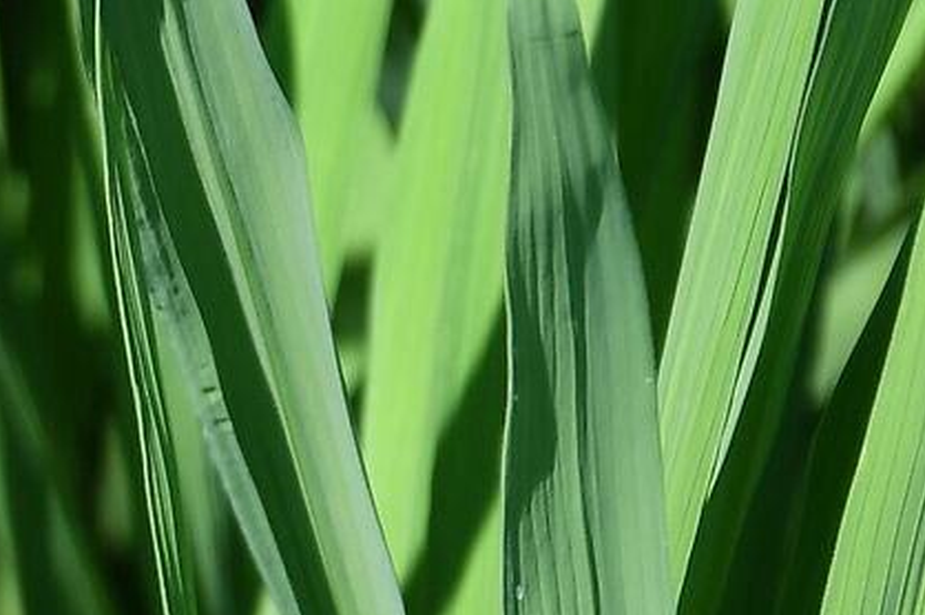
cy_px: 883
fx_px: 23231
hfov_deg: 2.3
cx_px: -580
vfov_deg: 1.5
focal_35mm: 905
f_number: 5.6
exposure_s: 1/640
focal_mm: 105
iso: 200
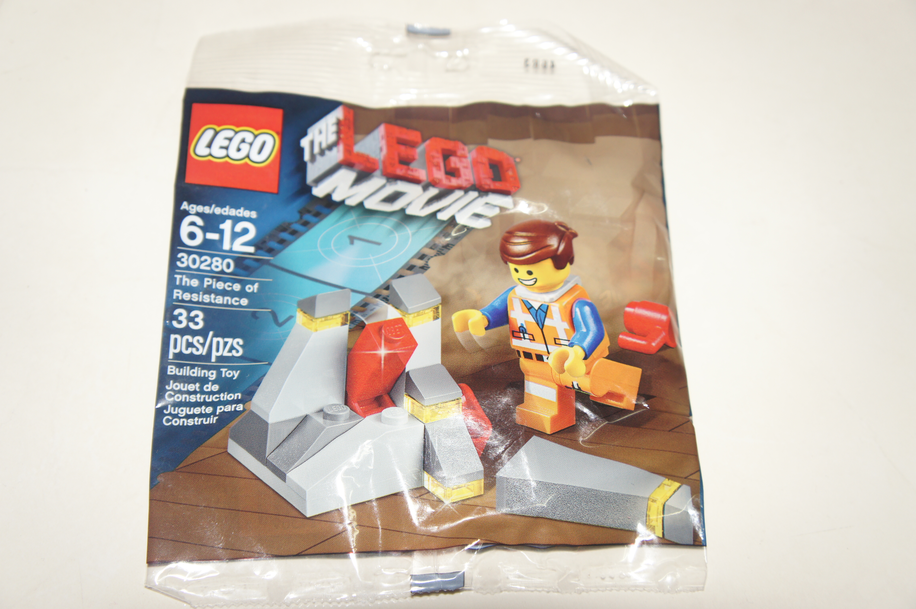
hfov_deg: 48.0
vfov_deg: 33.0
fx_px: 1030
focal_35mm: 40
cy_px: 304
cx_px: 458
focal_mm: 27
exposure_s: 1/60
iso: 500
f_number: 4
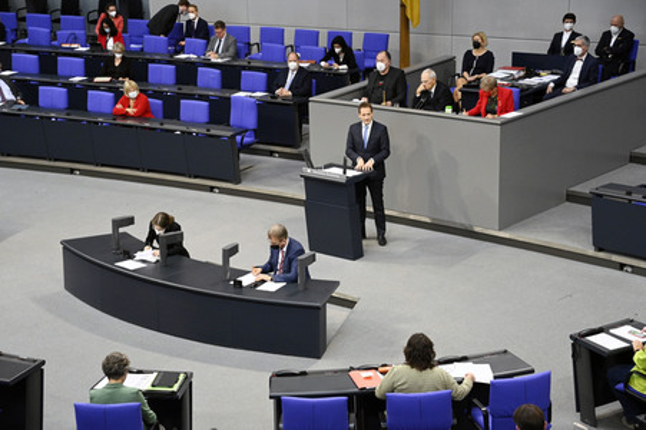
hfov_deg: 28.1
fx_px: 1291
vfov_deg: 18.9
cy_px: 215
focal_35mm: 72
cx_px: 323
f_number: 5
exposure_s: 1/320
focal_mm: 72
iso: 5000
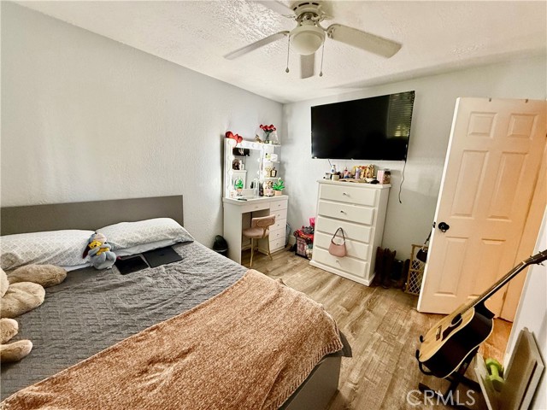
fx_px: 221
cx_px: 274
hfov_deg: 102.1
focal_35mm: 14
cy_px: 205
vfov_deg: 85.7
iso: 320
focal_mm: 2.22
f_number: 2.2
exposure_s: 1/120
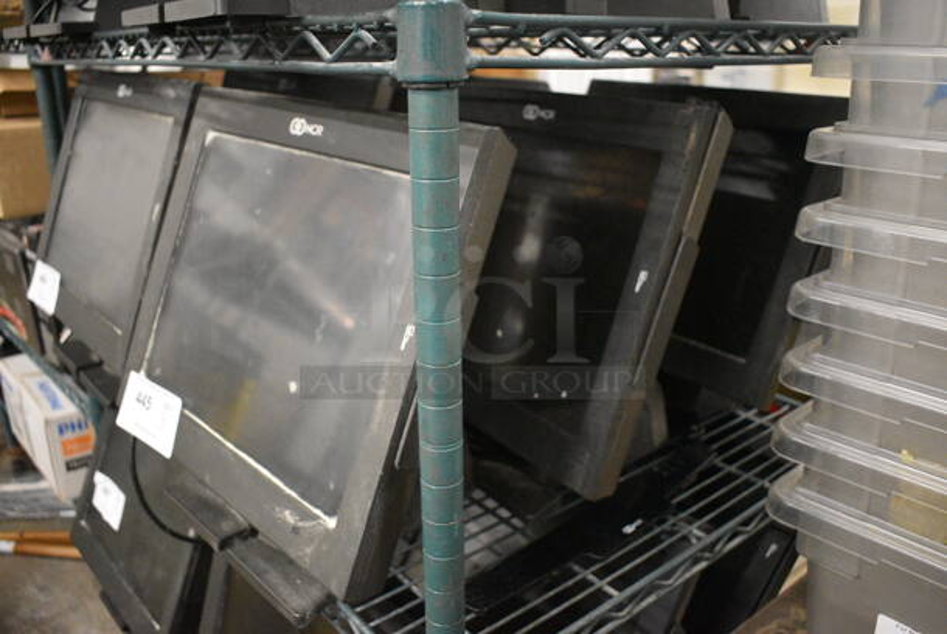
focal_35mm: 30
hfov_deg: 61.9
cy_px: 317
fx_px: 790
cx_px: 474
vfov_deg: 43.7
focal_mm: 20
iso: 5600
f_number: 3.5
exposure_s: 1/125
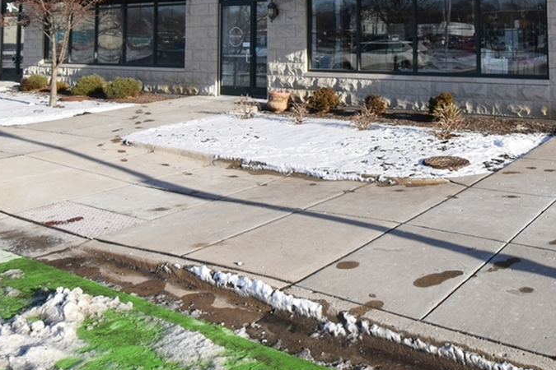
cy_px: -13
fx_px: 556
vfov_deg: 33.3
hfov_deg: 52.2
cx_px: 367
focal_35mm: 36
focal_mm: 10
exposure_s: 1/320
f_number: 9
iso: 200
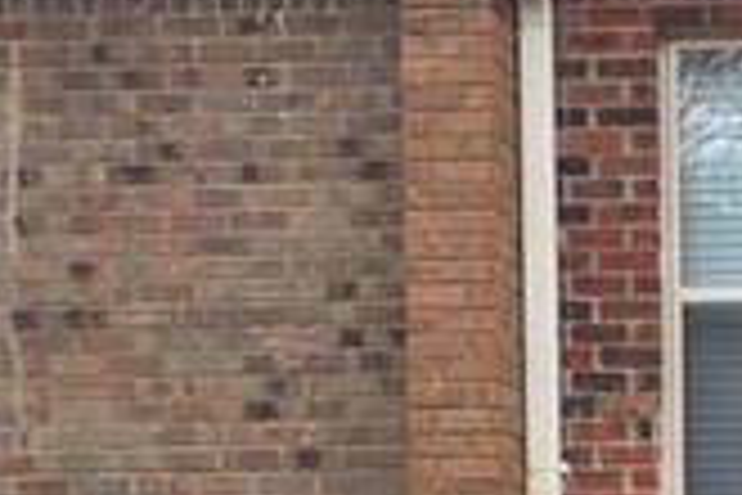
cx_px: 1178
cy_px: 738
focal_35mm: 146
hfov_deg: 13.1
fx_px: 3009
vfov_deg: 9.2
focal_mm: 4.15
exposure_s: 1/306
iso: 32
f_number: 2.2
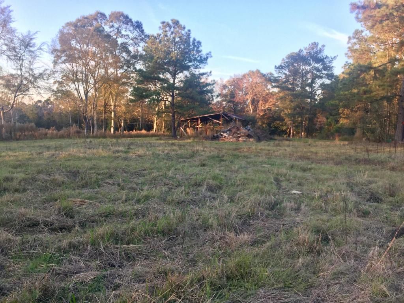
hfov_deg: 61.7
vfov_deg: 48.2
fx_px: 338
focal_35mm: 29
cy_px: 152
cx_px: 202
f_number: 2.2
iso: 40
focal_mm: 4.15
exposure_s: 1/120
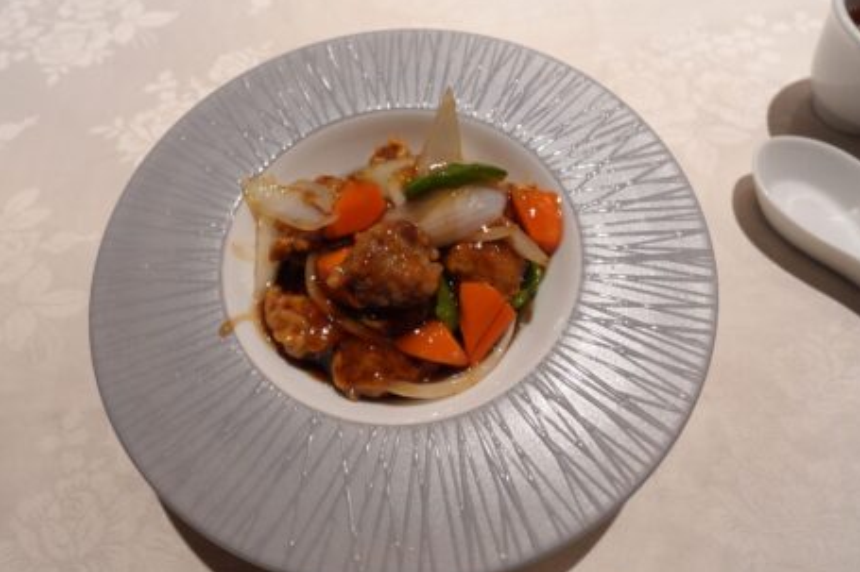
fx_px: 454
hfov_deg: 86.9
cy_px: 291
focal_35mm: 19
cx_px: 418
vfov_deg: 64.5
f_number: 1.8
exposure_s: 1/40
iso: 320
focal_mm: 6.9
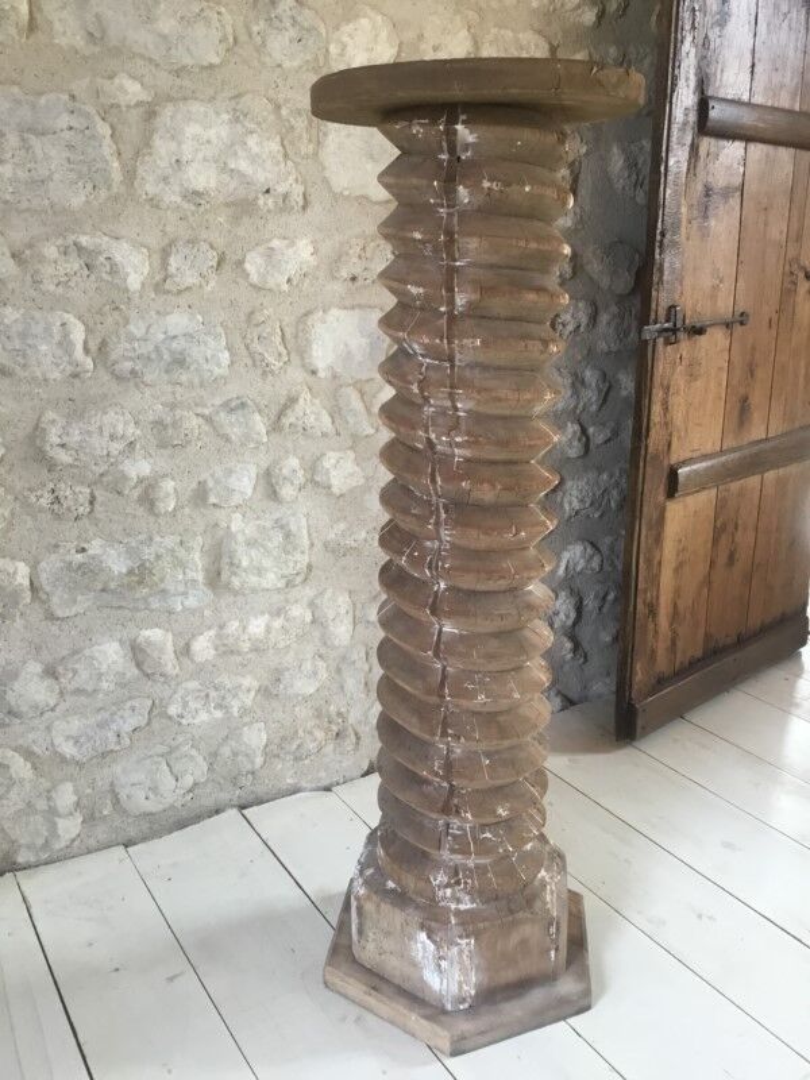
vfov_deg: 58.4
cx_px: 405
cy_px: 540
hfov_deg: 45.4
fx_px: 967
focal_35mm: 31
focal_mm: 3.3
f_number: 2.4
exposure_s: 1/33
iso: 50
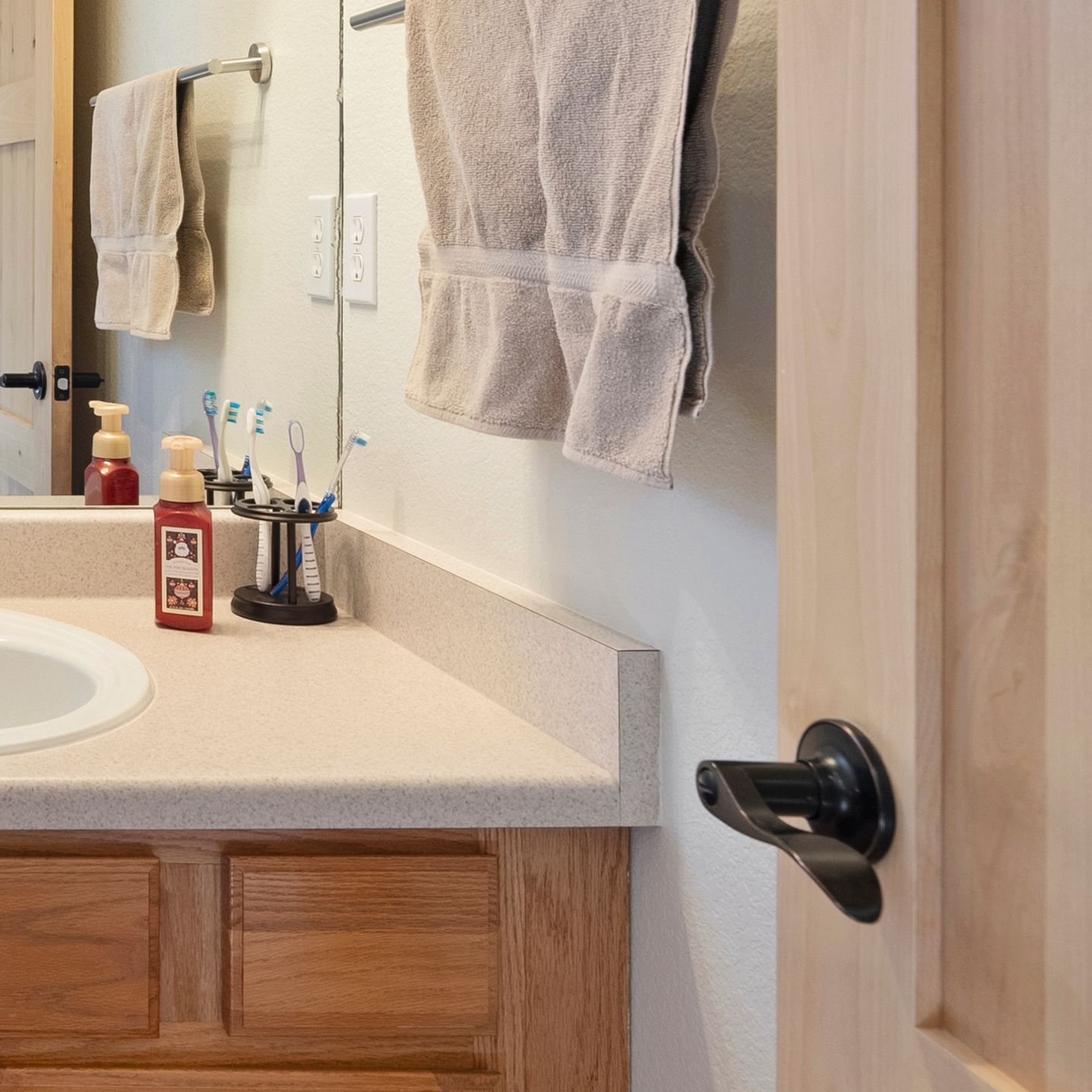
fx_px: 1535
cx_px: -284
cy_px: 257
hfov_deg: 31.4
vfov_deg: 38.1
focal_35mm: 43
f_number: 8
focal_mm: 17
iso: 640
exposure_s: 1/5
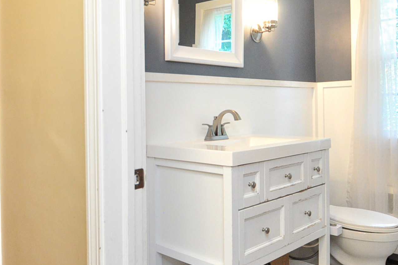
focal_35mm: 34
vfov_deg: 38.6
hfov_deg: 53.5
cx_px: 104
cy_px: 105
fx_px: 375
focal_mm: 10
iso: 1000
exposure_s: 1/40
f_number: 4.5
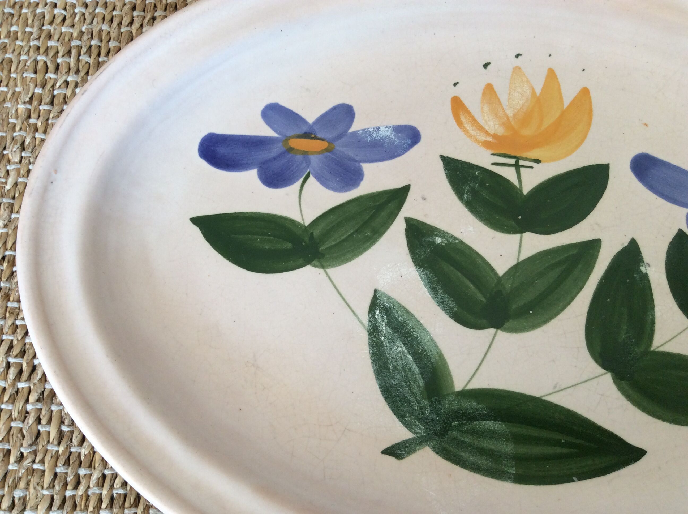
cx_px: 344
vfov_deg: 44.1
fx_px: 635
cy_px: 257
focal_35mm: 32
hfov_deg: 56.9
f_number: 2.4
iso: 40
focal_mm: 3.3
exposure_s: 1/50
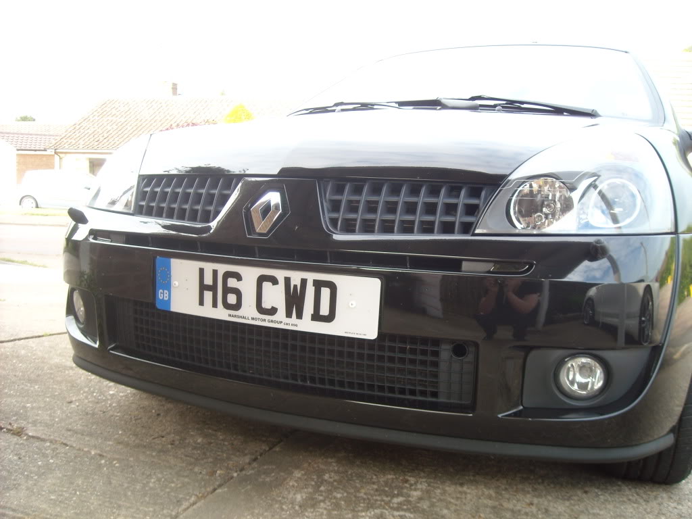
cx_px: 346
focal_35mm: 35
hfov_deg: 52.6
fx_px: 700
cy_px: 260
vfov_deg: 40.7
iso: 64
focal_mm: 5.7
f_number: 2.8
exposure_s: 1/61
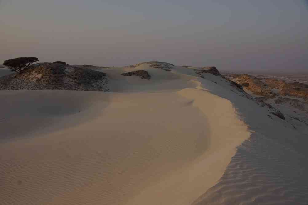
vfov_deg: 38.1
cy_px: 102
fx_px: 296
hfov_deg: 54.9
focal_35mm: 35
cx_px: 154
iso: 100
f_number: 6.7
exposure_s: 1/125
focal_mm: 23.1
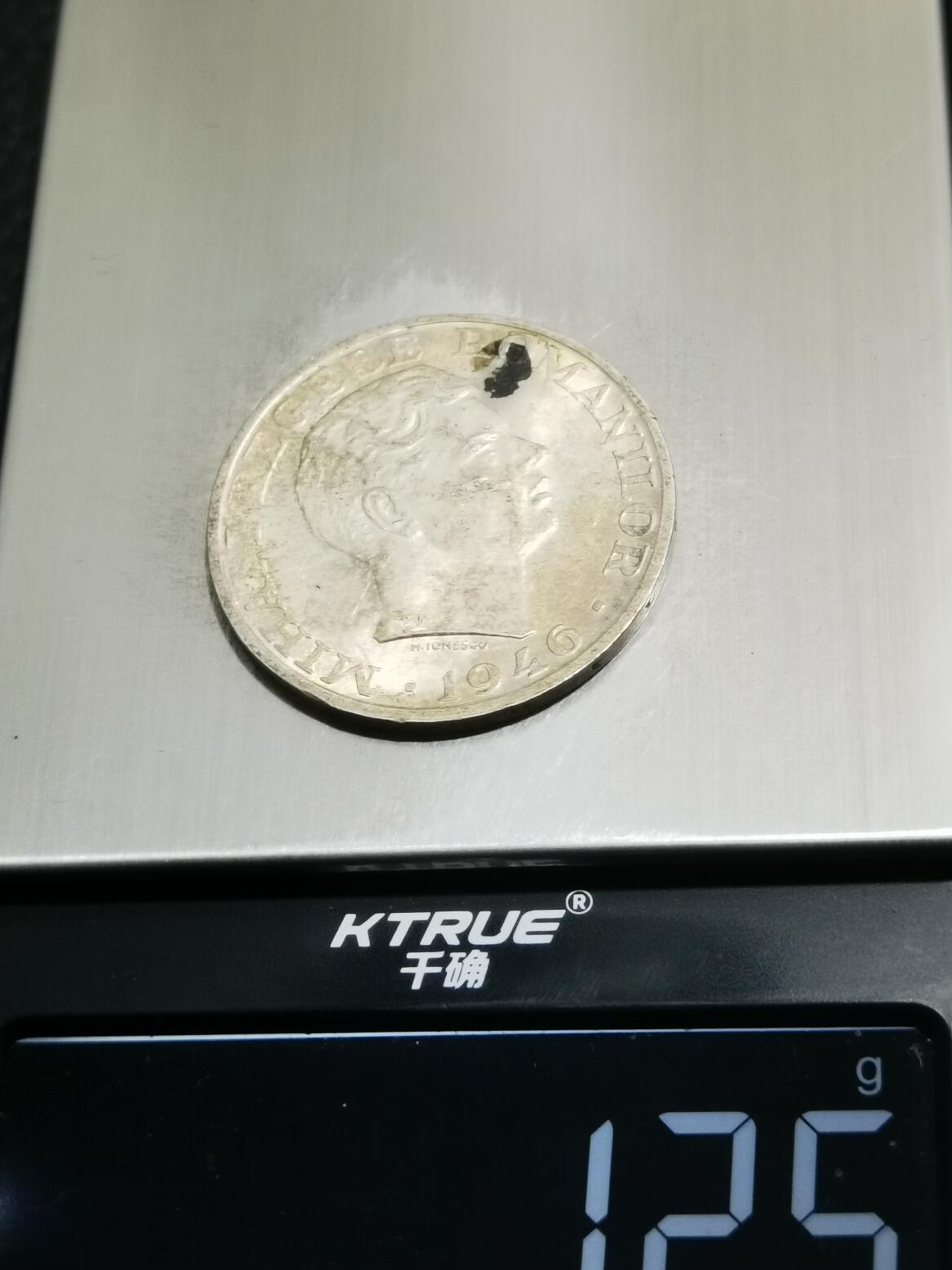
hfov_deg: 22.6
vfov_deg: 29.8
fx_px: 2384
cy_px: 589
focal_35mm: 65
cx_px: 512
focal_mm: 6.67
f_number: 1.9
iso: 125
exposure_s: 1/100
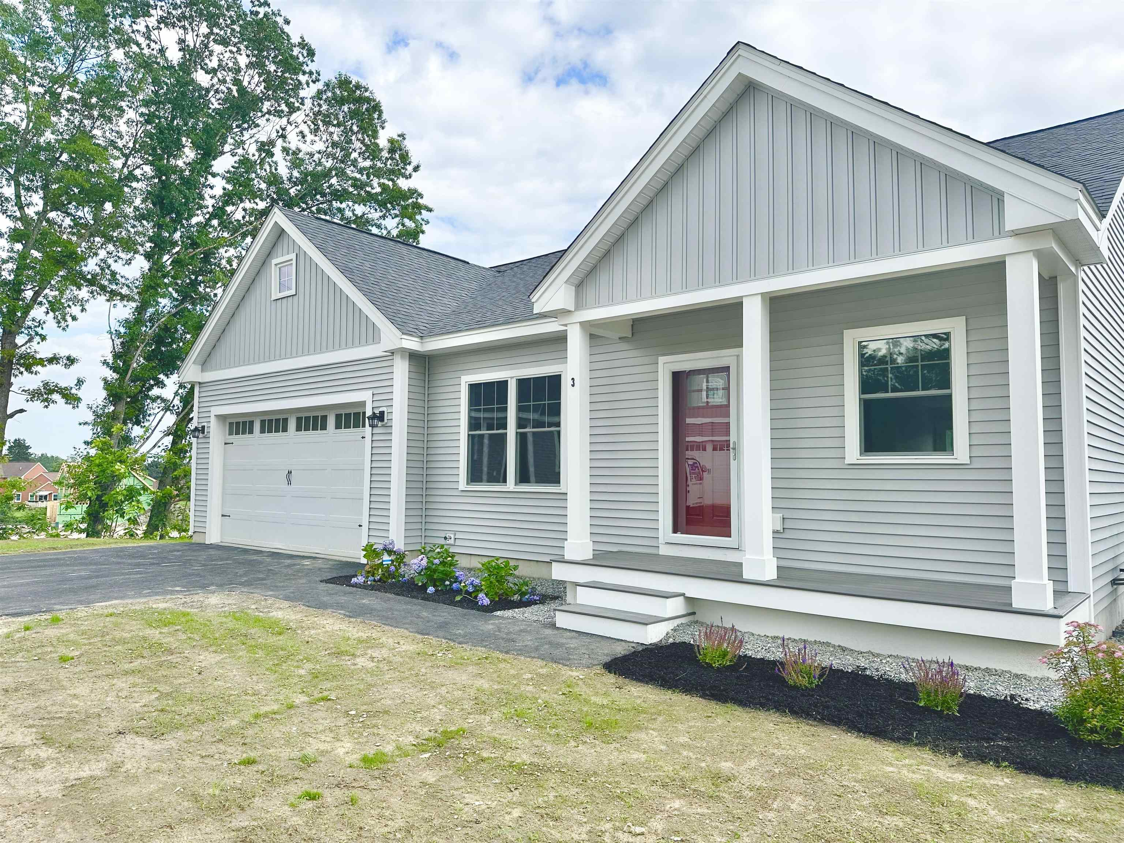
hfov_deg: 71.6
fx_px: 779
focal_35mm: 24
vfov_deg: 56.8
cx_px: 562
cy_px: 422
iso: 80
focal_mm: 6.86
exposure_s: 1/1845
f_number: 1.78
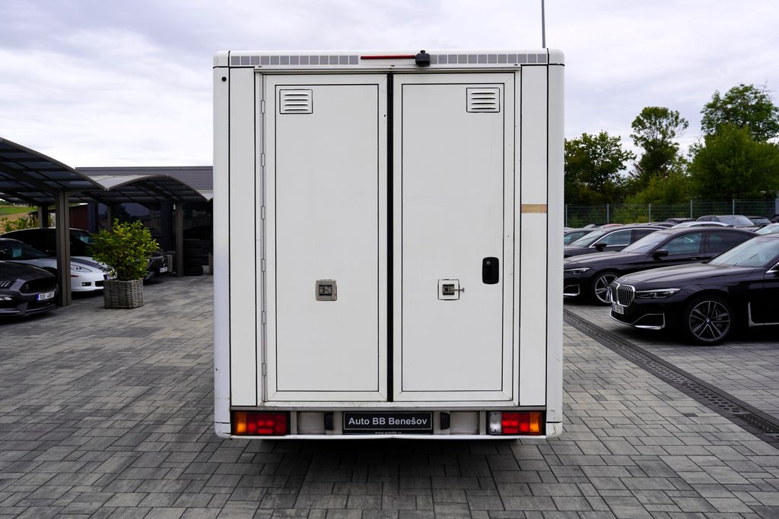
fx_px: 649
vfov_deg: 43.6
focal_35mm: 30
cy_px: 260
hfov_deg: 61.9
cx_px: 390
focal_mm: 30
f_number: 8
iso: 100
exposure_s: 1/125
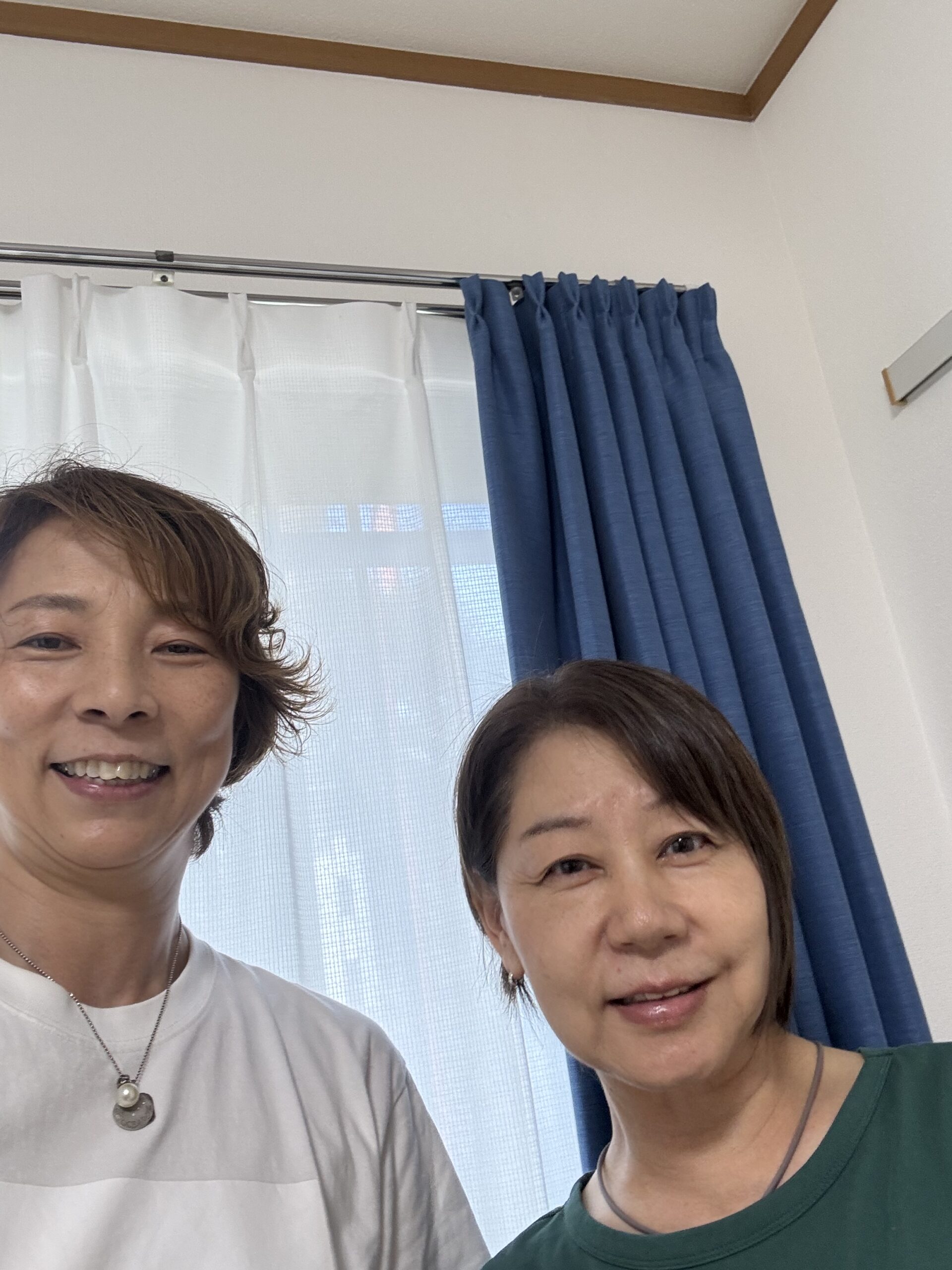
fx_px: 1100
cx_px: 476
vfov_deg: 60.0
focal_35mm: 30
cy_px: 635
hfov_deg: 46.8
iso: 100
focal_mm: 2.69
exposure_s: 1/50
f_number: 1.9
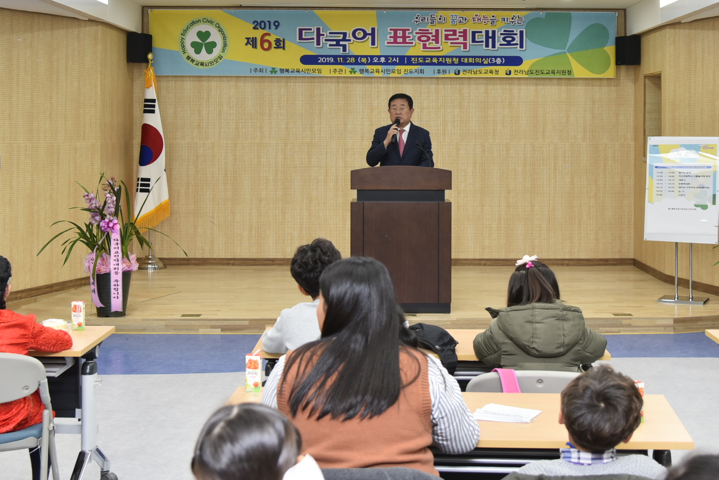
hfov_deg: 38.1
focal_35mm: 52
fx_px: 1039
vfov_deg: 25.7
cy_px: 124
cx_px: 405
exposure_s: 1/125
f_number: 4.5
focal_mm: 35
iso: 800
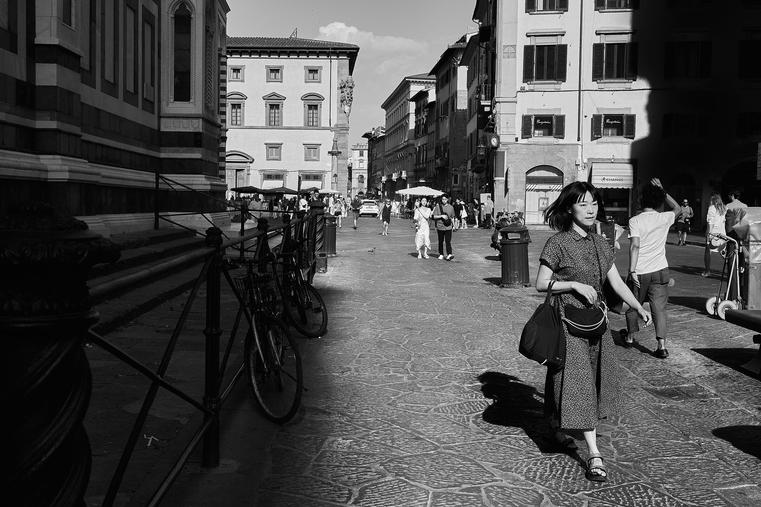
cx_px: 380
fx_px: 867
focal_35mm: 41
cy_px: 254
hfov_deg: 47.4
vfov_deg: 32.6
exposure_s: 1/1000
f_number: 7.1
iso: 400
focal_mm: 27
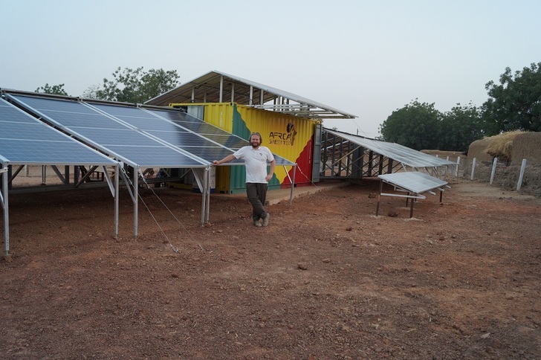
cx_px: 270
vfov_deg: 47.8
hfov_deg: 67.4
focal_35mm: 27
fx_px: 405
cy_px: 180
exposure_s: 1/160
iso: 320
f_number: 4
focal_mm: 18
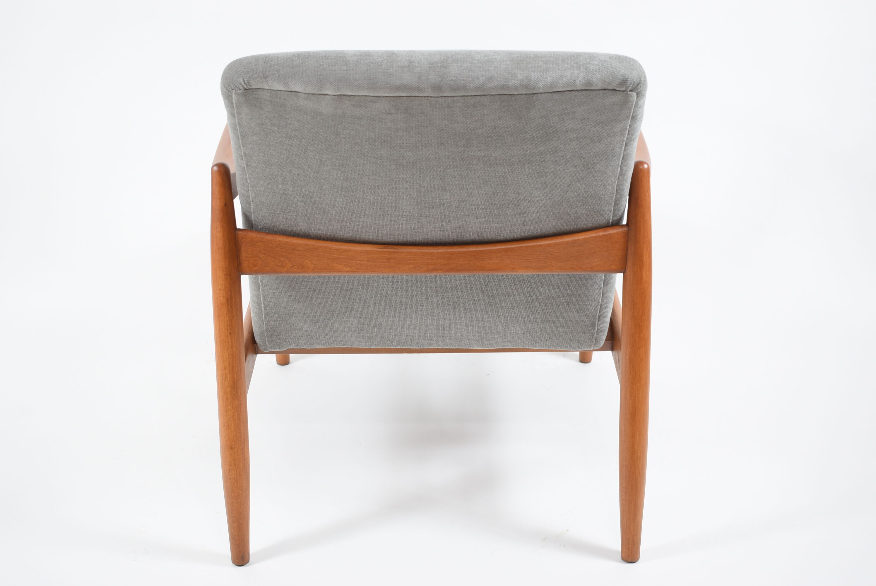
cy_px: 293
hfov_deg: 41.1
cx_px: 438
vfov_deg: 28.1
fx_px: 1169
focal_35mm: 48
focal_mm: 32
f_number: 4.5
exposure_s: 1/8
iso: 100
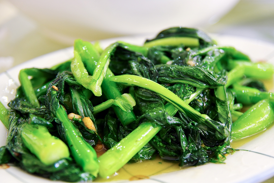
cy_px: 97
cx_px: 145
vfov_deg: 17.1
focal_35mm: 80
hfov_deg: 25.3
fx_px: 610
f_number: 3.2
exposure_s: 1/25
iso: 400
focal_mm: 50
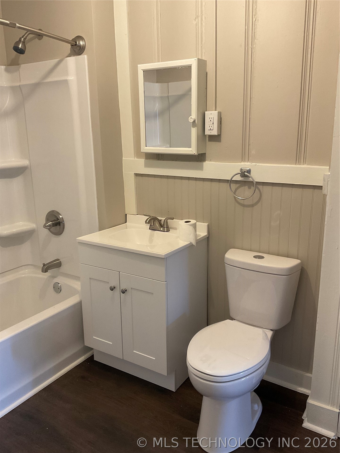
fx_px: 380
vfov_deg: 61.7
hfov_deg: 48.2
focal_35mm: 29
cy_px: 226
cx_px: 170
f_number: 1.8
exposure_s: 1/60
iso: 100
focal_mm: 3
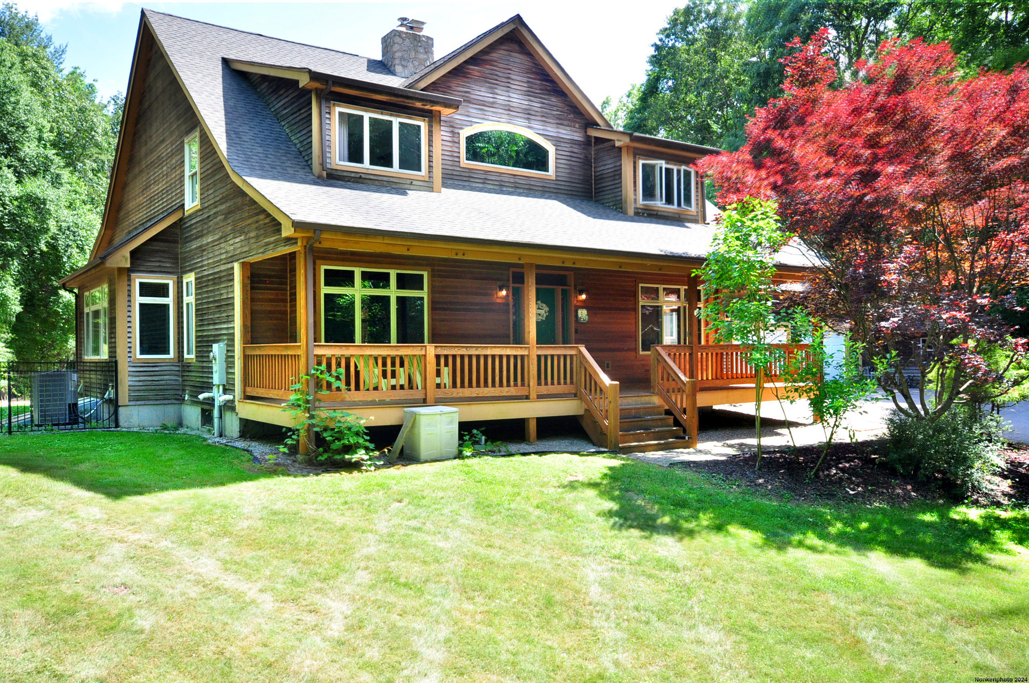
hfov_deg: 62.0
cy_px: 342
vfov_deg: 43.5
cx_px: 514
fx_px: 856
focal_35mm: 30
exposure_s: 1/125
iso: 640
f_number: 8
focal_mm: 20
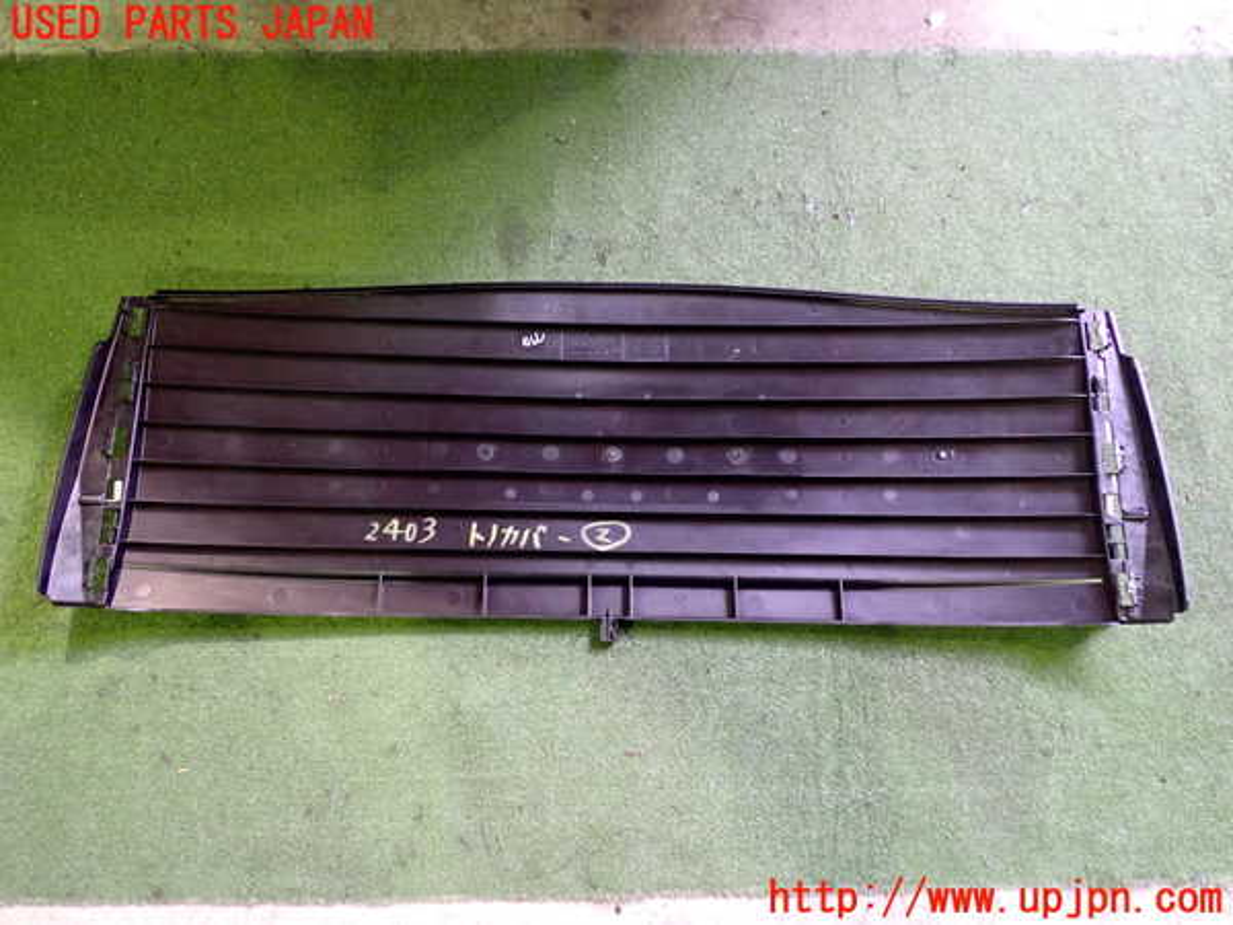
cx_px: 616
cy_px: 462
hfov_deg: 60.0
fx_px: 1069
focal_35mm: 30
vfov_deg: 46.8
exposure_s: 1/30
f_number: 2.3
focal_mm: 5.4
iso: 800
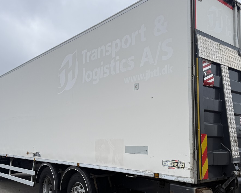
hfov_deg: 47.9
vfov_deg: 39.1
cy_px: 105
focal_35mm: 38
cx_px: 131
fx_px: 271
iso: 80
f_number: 1.78
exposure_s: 1/722
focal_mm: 6.76
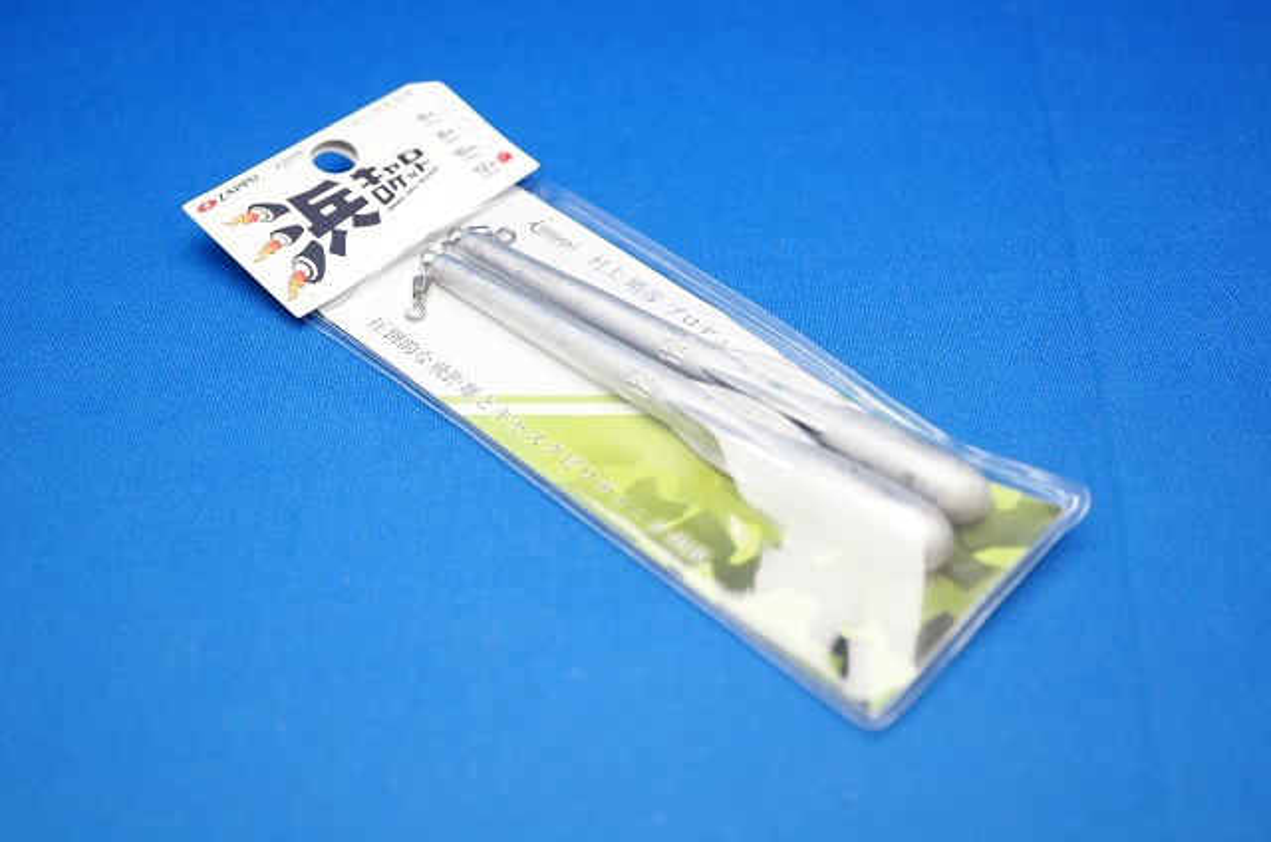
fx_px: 1586
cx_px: 636
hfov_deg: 43.7
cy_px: 421
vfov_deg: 29.7
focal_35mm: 45
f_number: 4
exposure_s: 1/60
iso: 800
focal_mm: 30
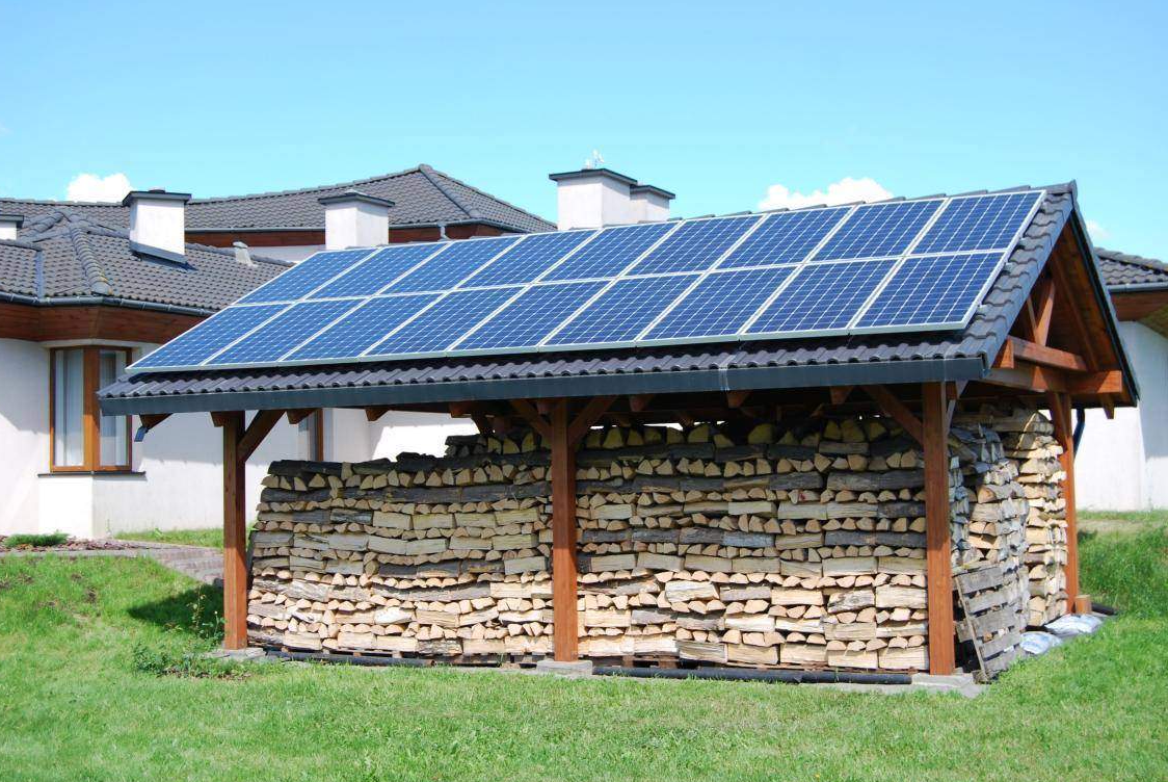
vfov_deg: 27.6
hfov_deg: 40.3
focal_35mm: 49
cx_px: 585
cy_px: 394
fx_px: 1591
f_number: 6.3
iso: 100
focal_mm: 32
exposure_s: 1/160
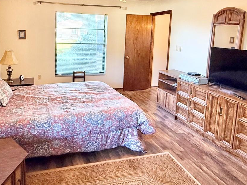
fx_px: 193
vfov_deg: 50.0
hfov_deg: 64.4
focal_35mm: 27
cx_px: 93
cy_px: 56
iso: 400
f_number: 2.2
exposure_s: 1/60
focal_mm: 2.22
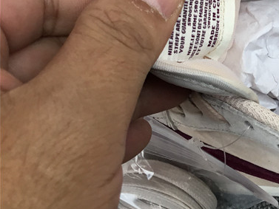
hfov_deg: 24.0
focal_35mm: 74
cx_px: 332
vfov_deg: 19.9
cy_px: 71
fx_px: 597
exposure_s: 1/100
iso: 40
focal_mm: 3.3
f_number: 2.4
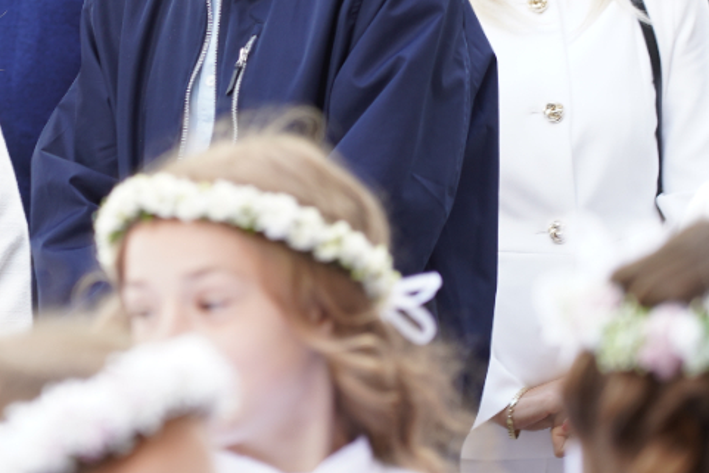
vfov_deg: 4.8
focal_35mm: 284
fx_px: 5595
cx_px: 7
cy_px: 144
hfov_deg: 7.2
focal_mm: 105
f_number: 4
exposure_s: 1/100
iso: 160
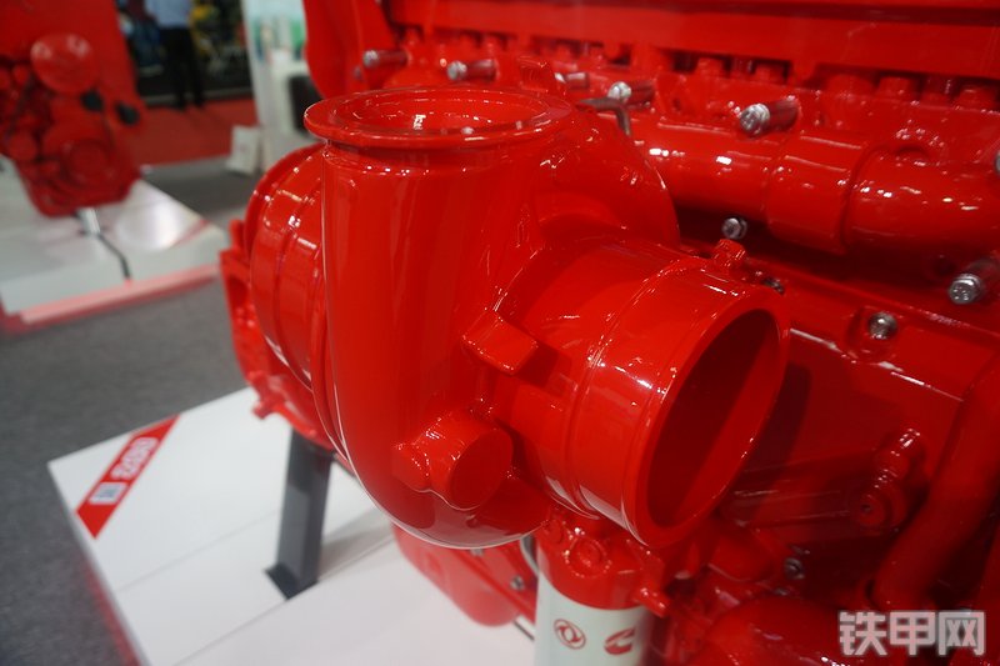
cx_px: 500
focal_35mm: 24
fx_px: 666
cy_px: 333
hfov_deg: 73.8
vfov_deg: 53.1
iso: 200
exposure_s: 1/60
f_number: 4
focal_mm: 16
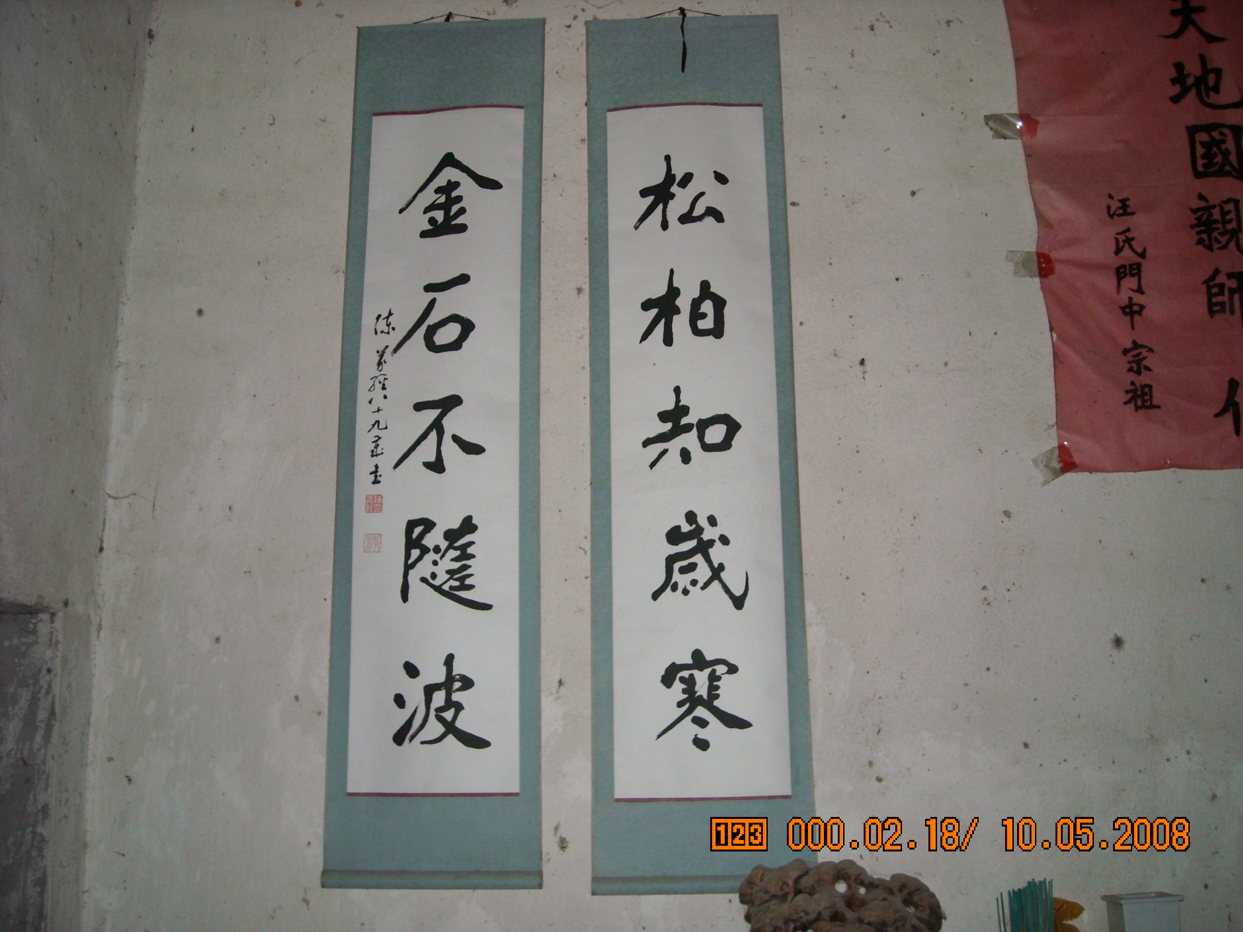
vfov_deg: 40.7
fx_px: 1257
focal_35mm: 35
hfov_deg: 52.6
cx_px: 622
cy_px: 466
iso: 200
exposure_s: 1/60
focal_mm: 5.7
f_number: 2.8
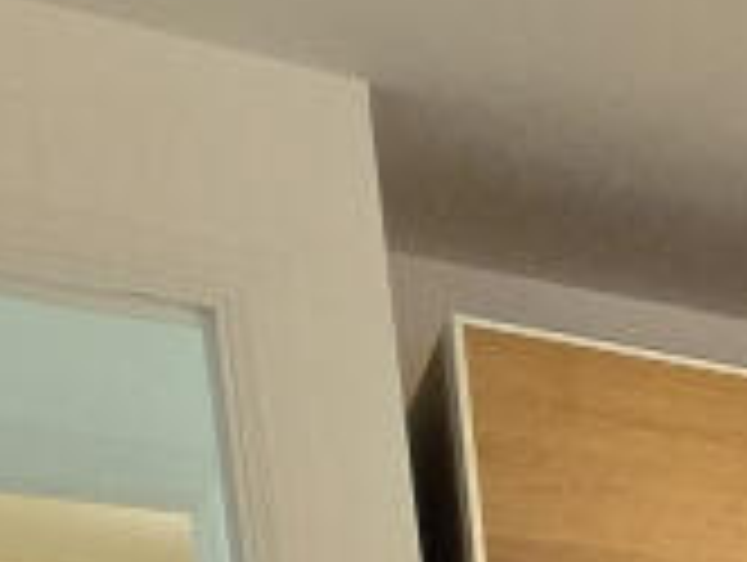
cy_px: 1259
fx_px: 1729
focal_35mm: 80
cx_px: 1966
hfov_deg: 13.5
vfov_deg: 14.1
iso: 1250
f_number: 2.2
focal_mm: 2.2
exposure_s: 1/50
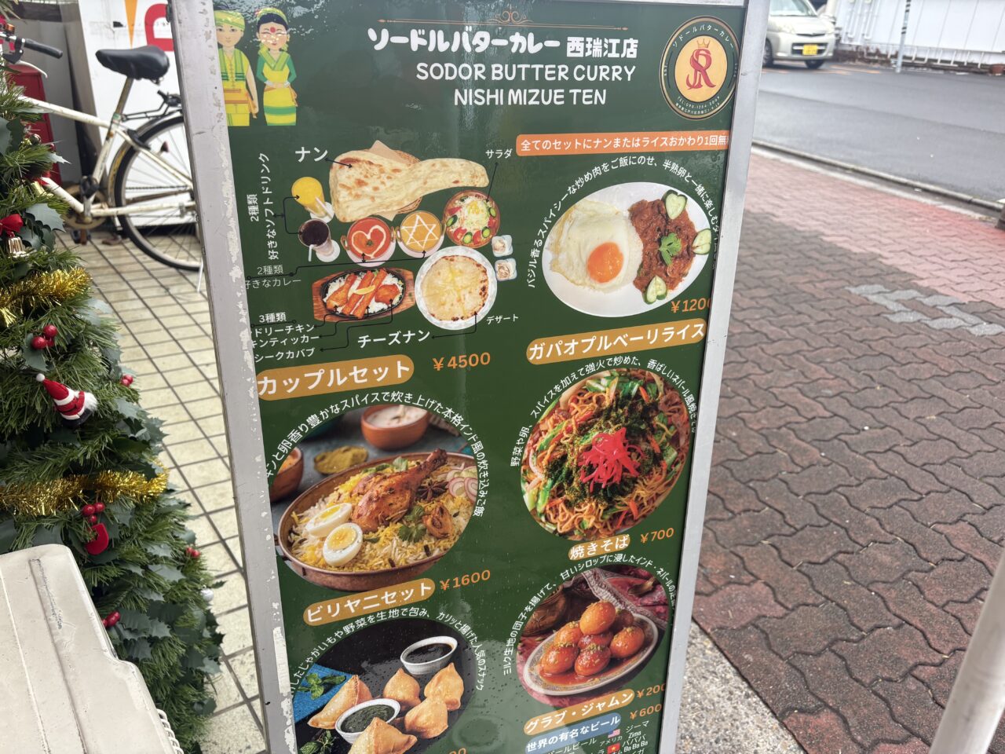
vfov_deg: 53.1
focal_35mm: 26
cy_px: 377
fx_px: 755
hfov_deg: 67.3
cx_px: 502
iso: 50
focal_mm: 5.96
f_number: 1.6
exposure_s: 1/369
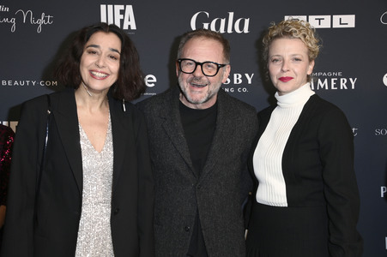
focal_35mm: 48
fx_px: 516
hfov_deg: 41.1
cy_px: 128
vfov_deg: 28.0
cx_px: 194
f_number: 5.6
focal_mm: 48
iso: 640
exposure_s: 1/250
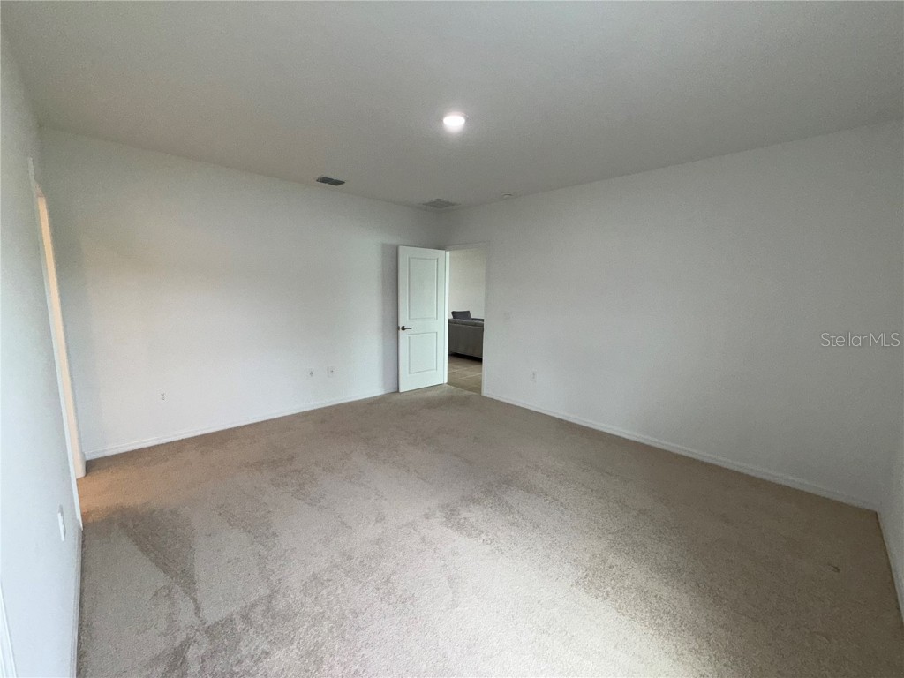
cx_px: 452
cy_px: 339
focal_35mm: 14
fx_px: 366
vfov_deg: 85.7
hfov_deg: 102.1
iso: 80
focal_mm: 2.22
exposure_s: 1/122
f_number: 2.2
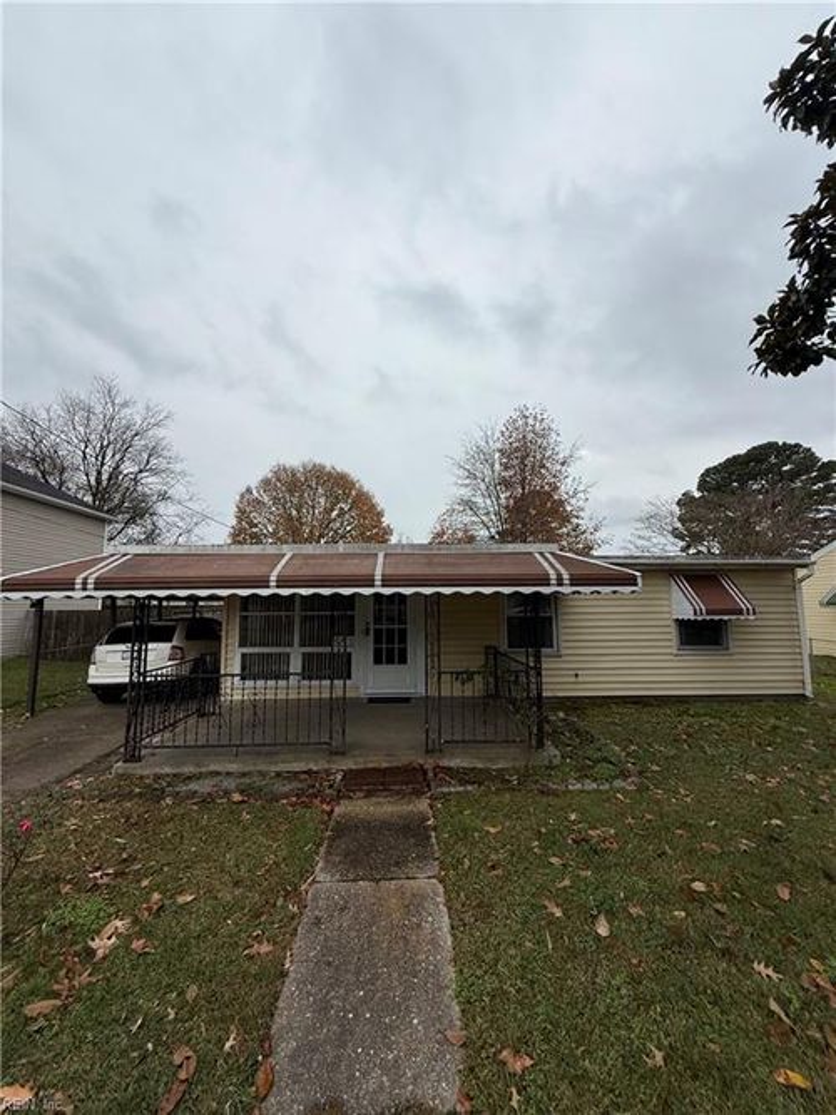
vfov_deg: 102.1
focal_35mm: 14
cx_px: 418
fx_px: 451
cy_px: 558
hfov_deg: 85.7
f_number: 2.2
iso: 50
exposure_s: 1/679
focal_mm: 2.22
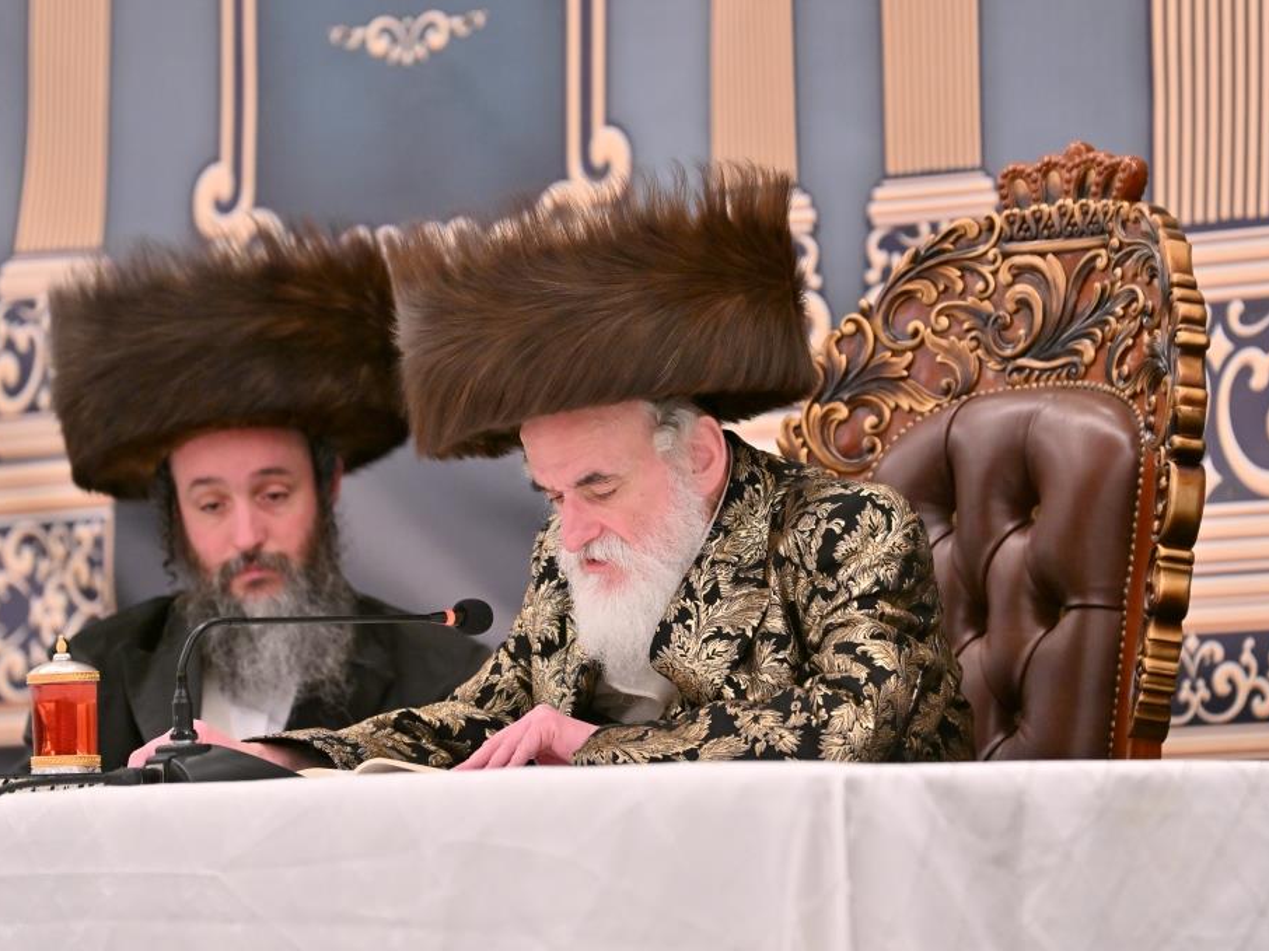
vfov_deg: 4.6
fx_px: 11948
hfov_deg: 6.1
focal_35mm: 326
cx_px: 656
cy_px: 476
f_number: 2.8
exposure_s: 1/160
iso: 400
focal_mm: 200
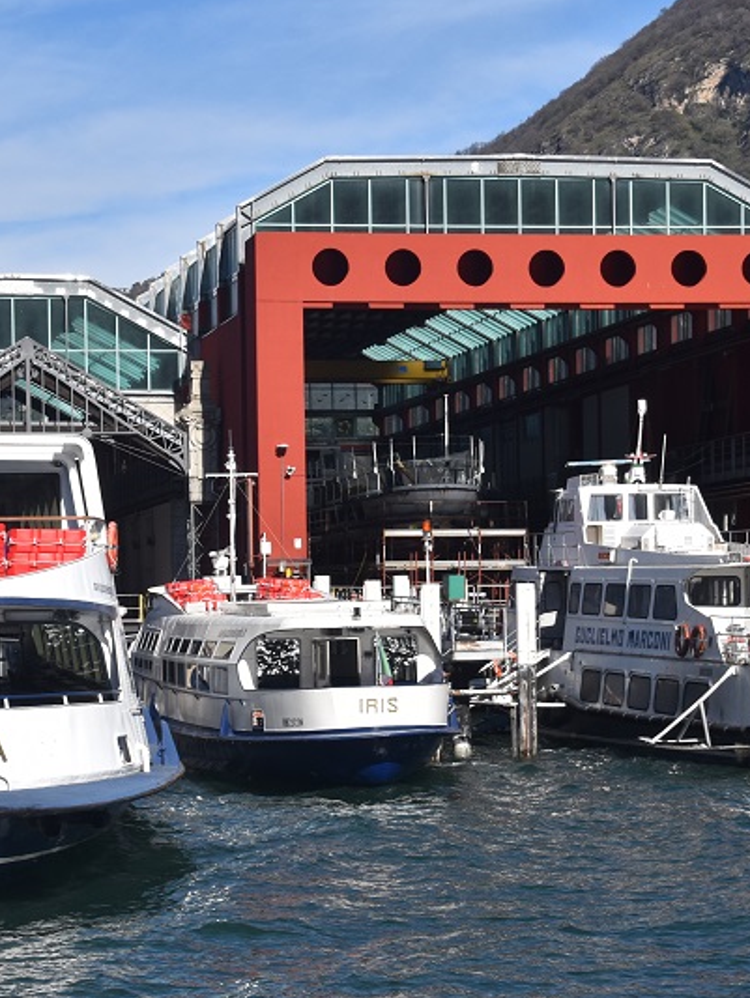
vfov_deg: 8.4
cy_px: 529
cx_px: 221
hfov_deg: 6.3
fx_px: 6781
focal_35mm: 235
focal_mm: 85
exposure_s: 1/640
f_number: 13
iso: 200
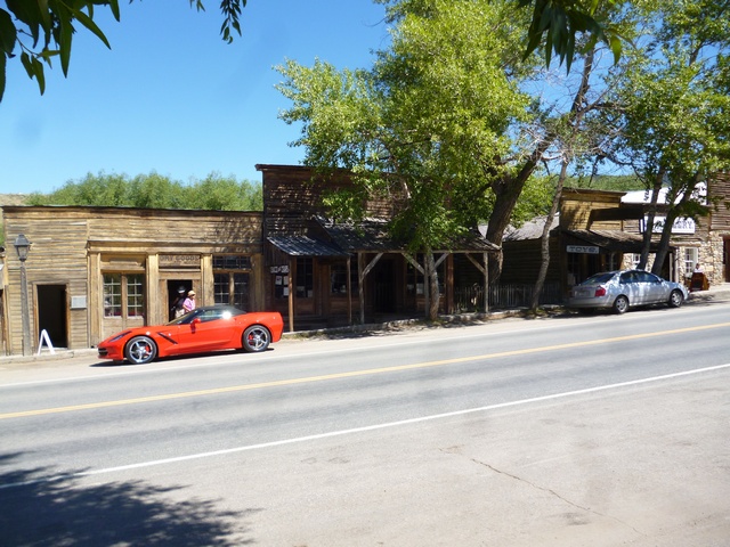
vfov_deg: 49.7
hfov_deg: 63.4
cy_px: 274
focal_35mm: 28
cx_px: 365
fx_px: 590
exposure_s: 1/80
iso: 100
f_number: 9
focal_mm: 5
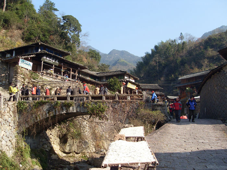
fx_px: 243
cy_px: 85
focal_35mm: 37
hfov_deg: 50.1
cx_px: 114
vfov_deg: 38.7
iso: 80
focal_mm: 6.3
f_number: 7
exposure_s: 1/125
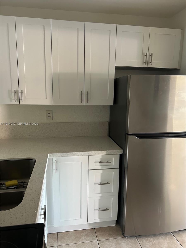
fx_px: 186
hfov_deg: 53.1
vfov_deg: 67.3
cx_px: 93
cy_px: 124
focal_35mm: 26
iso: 320
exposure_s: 1/60
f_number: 1.5
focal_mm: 5.7
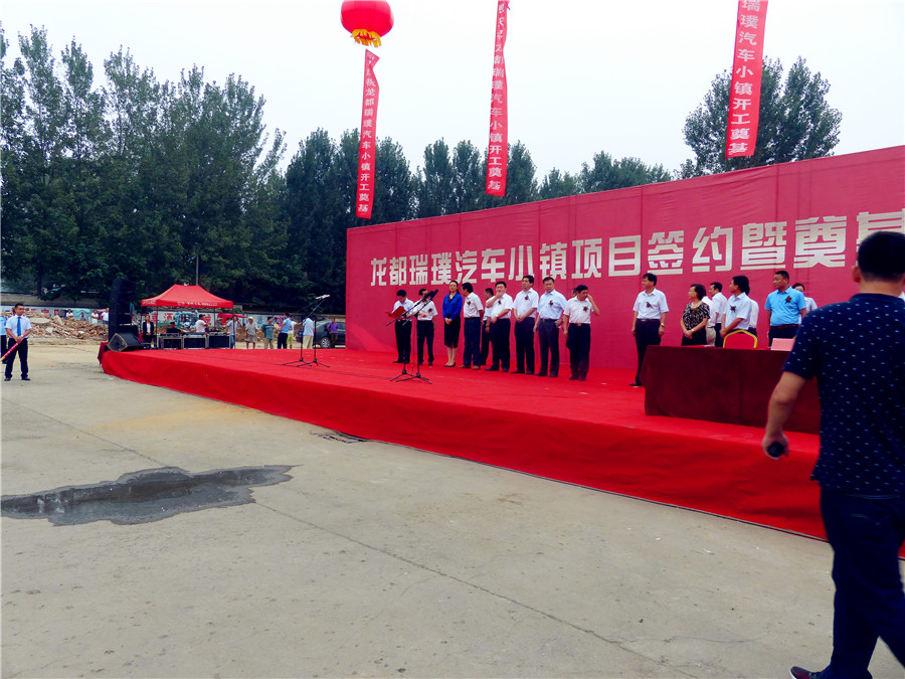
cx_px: 452
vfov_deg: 54.9
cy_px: 340
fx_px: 654
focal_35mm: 25
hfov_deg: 69.4
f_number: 4
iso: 100
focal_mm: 4.5
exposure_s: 1/125
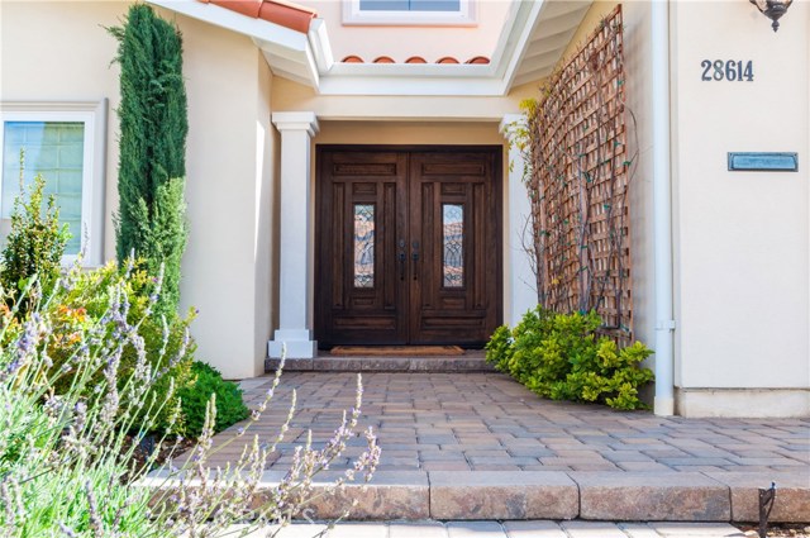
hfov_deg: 53.2
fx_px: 809
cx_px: 405
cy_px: 269
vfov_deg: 36.8
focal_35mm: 36
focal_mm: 24
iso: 200
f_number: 16
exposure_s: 1/30
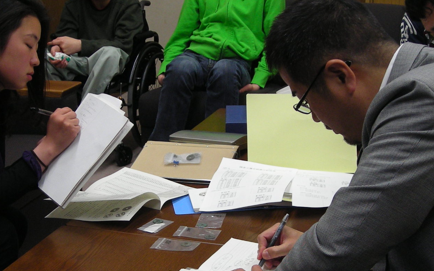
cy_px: 174
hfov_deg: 31.1
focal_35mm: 66
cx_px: 212
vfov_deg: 19.7
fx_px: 781
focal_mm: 6.3
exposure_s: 1/29.8
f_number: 3.2
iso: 111
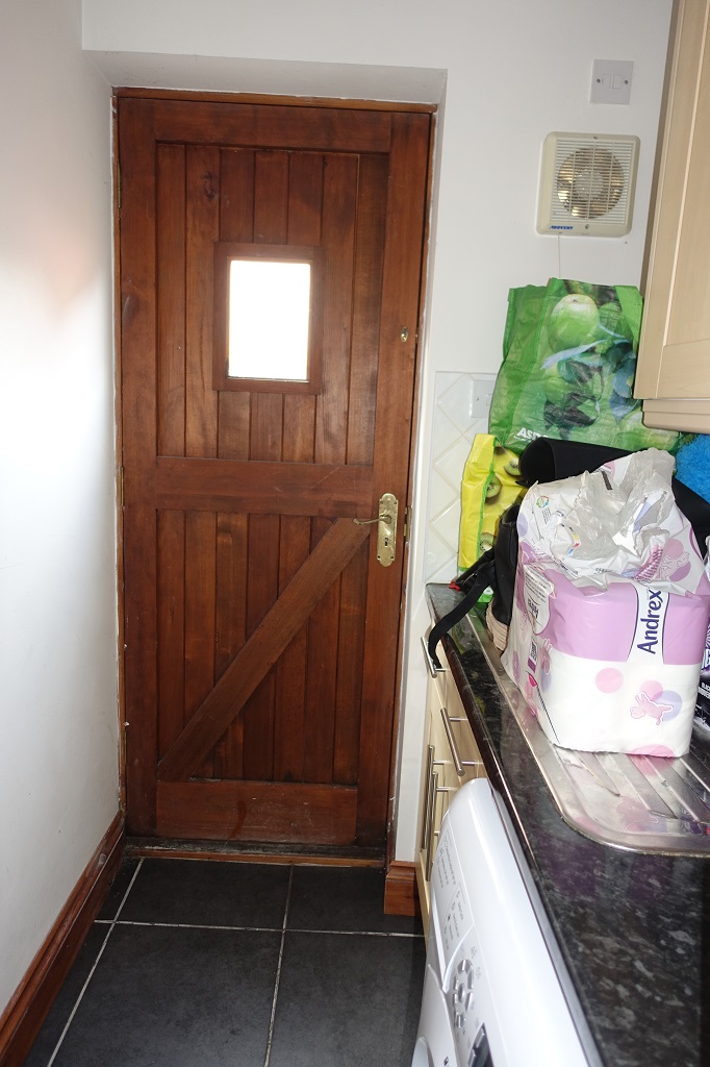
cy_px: 534
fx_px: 710
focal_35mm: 24
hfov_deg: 53.1
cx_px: 355
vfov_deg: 73.8
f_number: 1.8
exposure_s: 1/30
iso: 200
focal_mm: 8.8
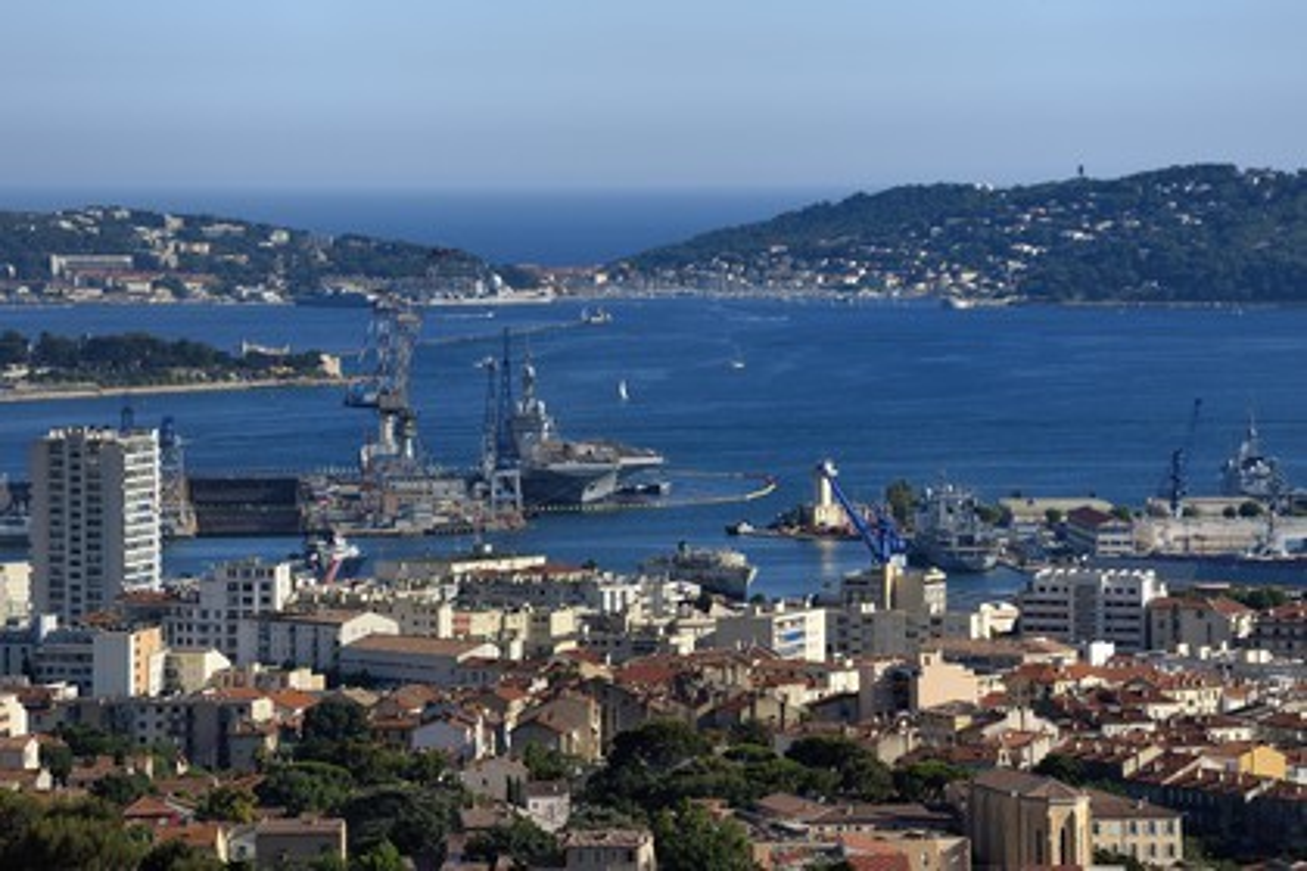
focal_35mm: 200
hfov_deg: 10.3
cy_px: 436
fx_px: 7261
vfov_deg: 6.9
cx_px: 654
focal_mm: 200
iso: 200
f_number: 14
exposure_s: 1/250
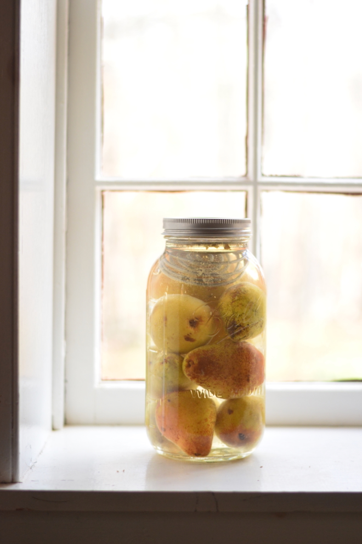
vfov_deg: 27.0
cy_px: 272
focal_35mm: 75
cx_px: 181
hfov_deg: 18.2
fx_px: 1131
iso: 800
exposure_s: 1/800
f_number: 2
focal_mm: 50
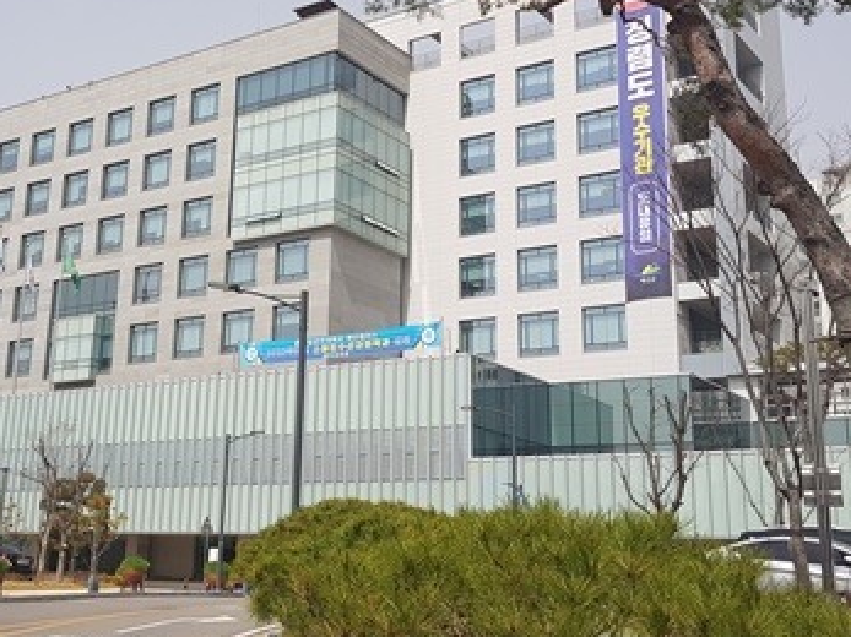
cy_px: 257
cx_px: 250
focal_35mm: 48
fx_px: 1180
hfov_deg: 39.0
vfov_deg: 30.2
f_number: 1.7
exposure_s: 1/2776
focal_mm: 4.2
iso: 40
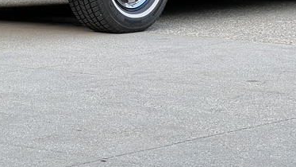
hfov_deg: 9.4
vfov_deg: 5.2
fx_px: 1806
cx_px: 122
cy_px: -117
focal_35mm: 230
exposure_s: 1/99
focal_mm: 9
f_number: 2.8
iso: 80
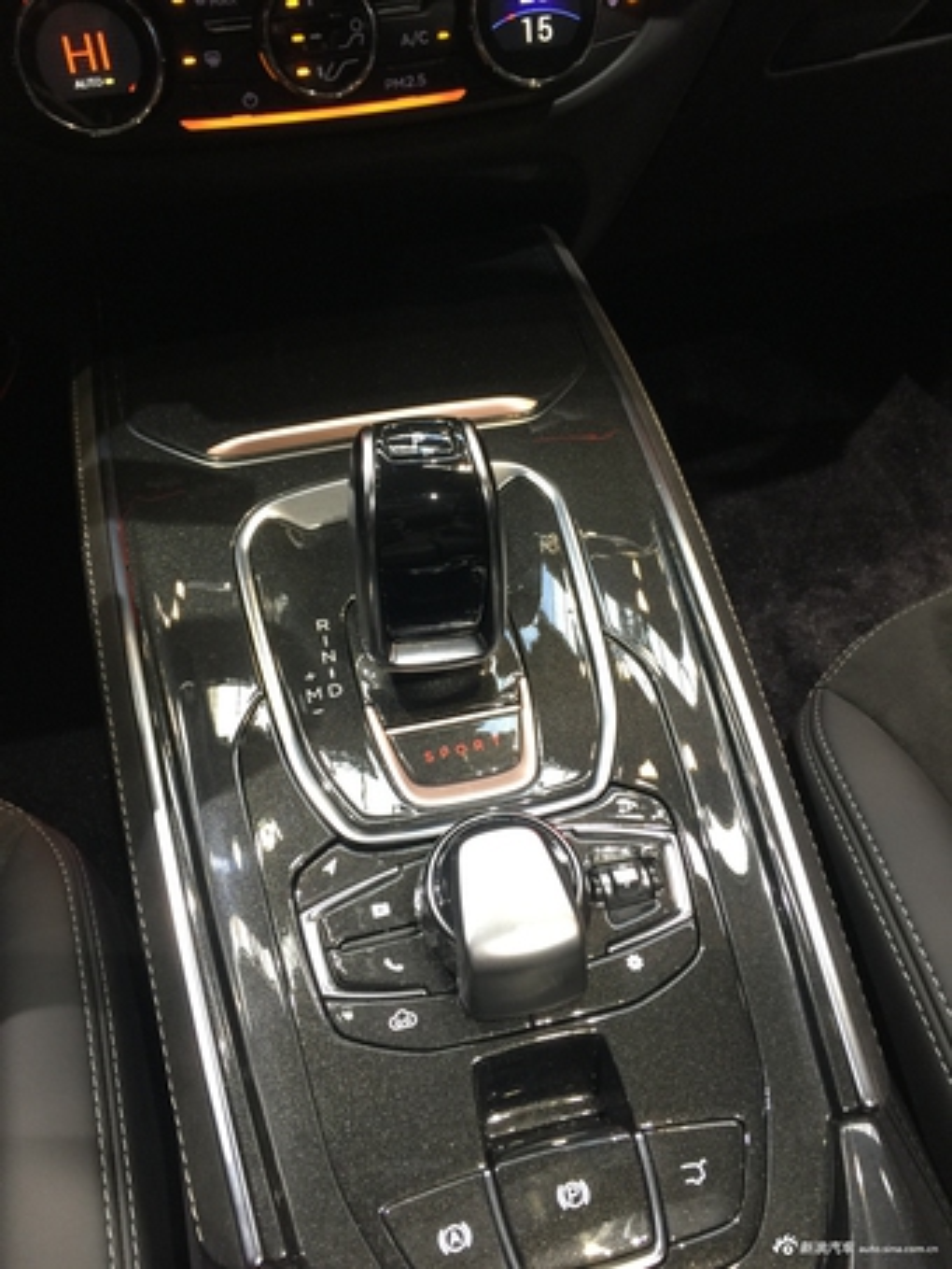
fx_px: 1063
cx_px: 476
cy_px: 634
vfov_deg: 61.6
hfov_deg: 48.2
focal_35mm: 29
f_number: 2.2
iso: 40
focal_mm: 4.15
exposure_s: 1/17
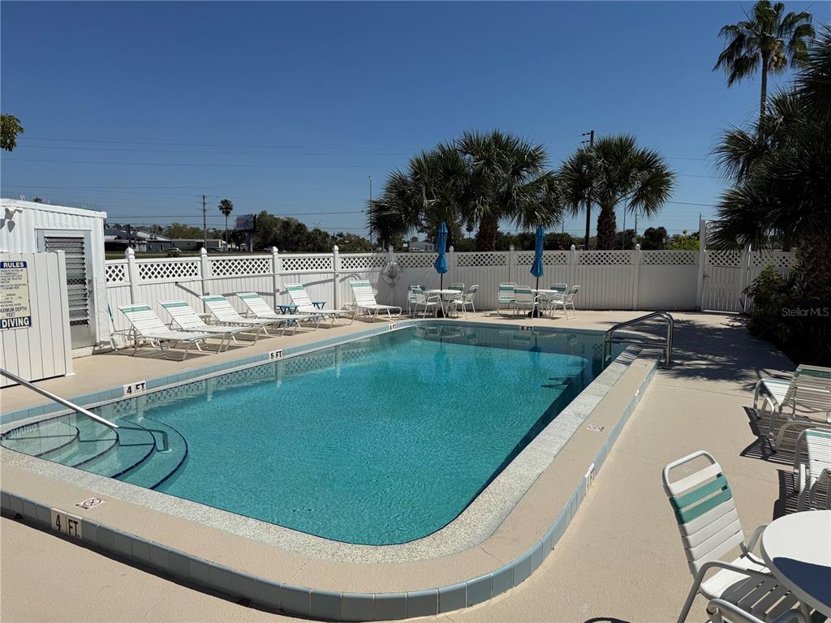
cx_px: 416
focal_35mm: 24
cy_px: 312
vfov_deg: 56.8
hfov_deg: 71.6
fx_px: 576
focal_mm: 6.76
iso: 80
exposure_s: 1/14286
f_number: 1.78
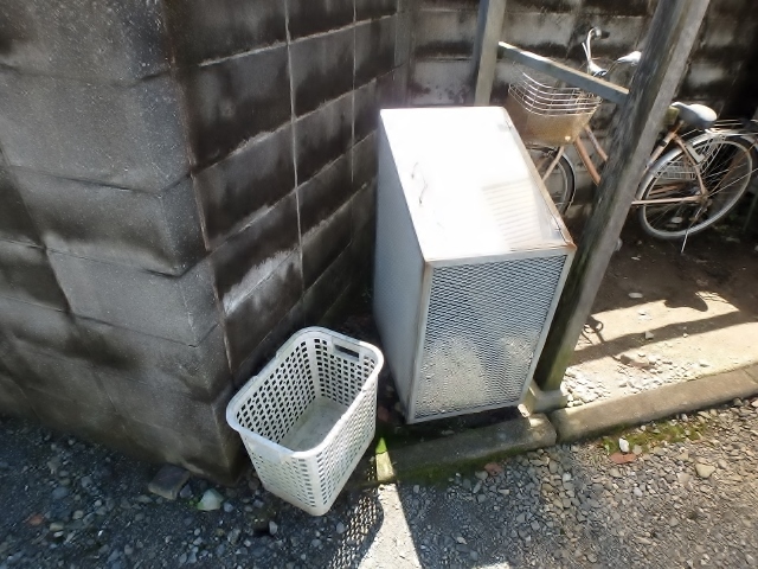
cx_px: 379
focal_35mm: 21
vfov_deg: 63.4
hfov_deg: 79.0
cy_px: 284
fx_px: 460
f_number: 3.5
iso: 125
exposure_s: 1/200
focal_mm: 3.7
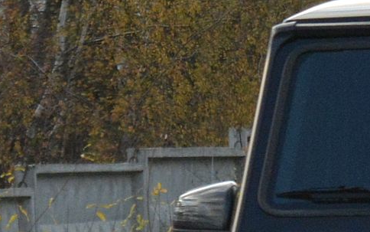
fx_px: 3502
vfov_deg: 3.8
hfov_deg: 6.0
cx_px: 448
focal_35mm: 347
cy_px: 252
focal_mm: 55
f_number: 5.6
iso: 800
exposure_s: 1/1000
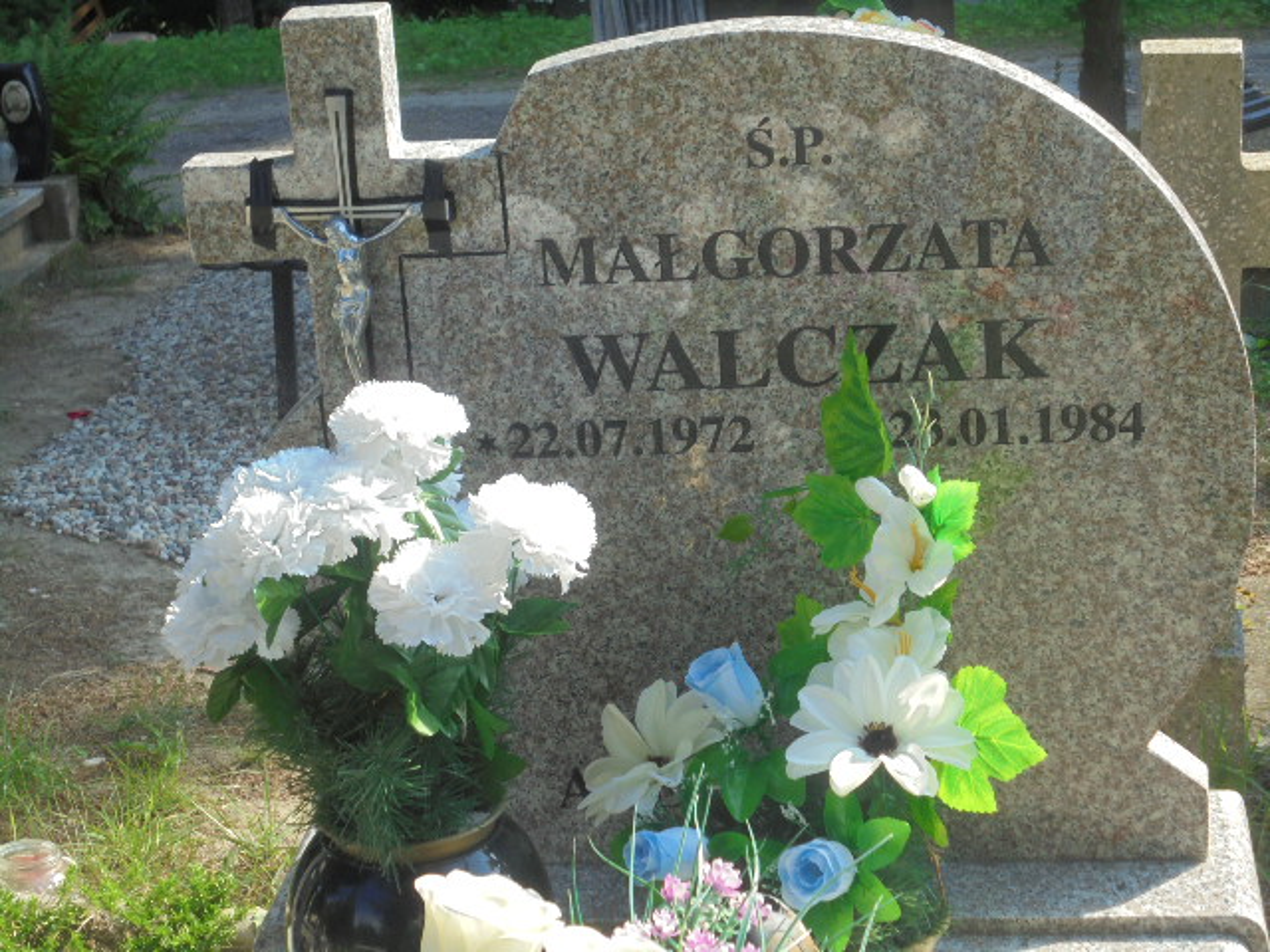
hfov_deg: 26.7
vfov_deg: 20.2
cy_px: 476
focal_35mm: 73
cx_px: 635
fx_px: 2678
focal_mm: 13.1
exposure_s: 1/125
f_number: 6.1
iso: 100
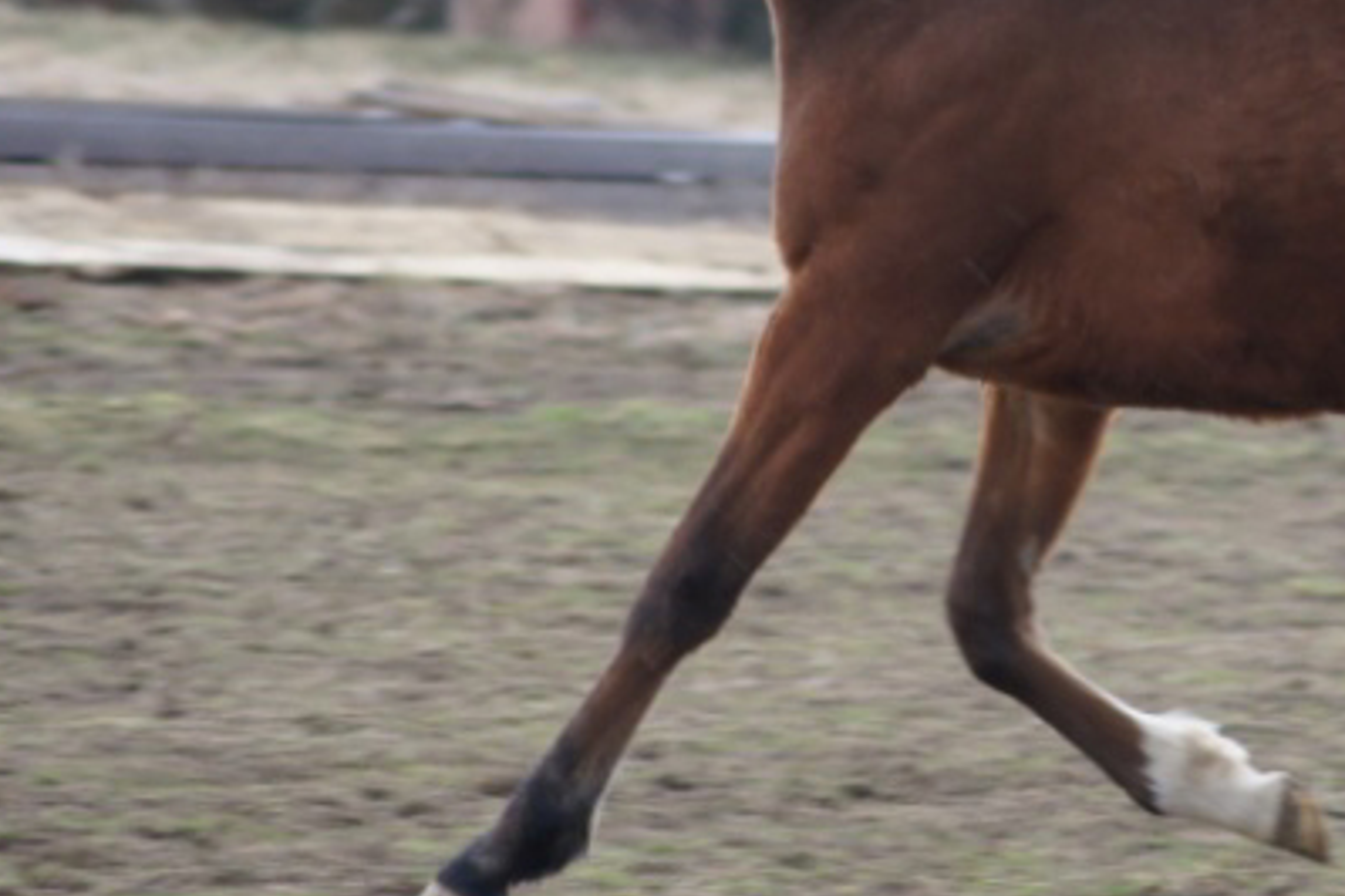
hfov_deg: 4.0
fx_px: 19399
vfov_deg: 2.6
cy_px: 204
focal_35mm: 519
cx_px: 1301
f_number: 4.5
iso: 400
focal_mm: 135
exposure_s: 1/250
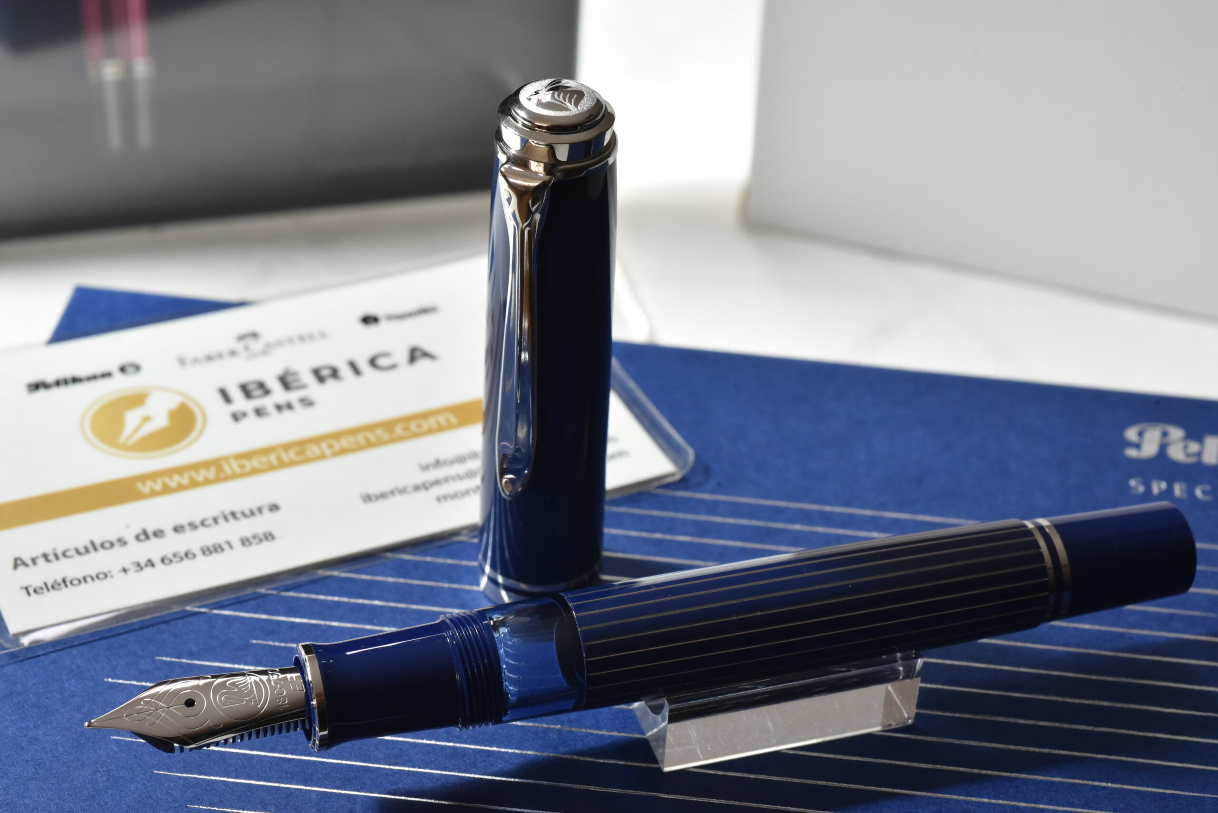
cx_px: 609
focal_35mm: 60
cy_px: 406
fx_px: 2031
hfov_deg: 33.4
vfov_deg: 22.6
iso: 2500
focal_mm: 60
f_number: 20
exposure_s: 1/15
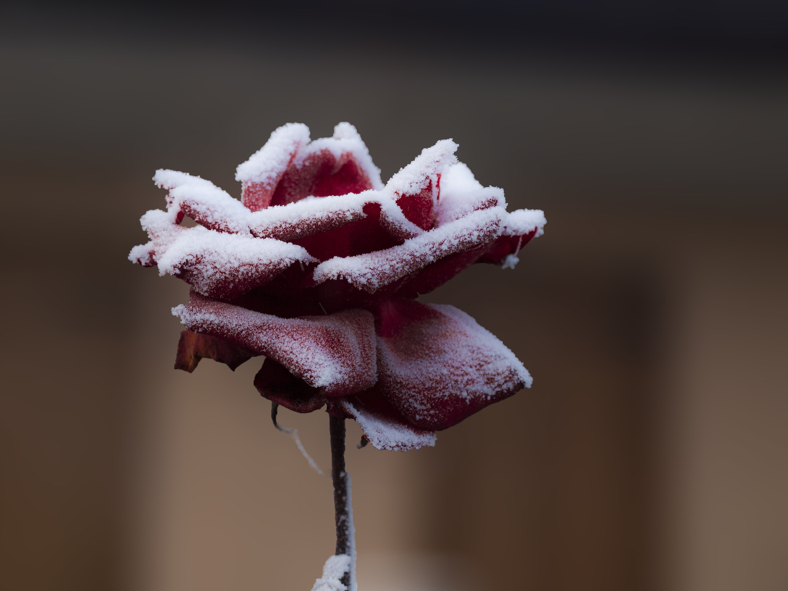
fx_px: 1912
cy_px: 296
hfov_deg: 23.3
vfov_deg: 17.6
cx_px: 394
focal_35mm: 84
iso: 100
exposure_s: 1/160
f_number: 5.6
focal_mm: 42
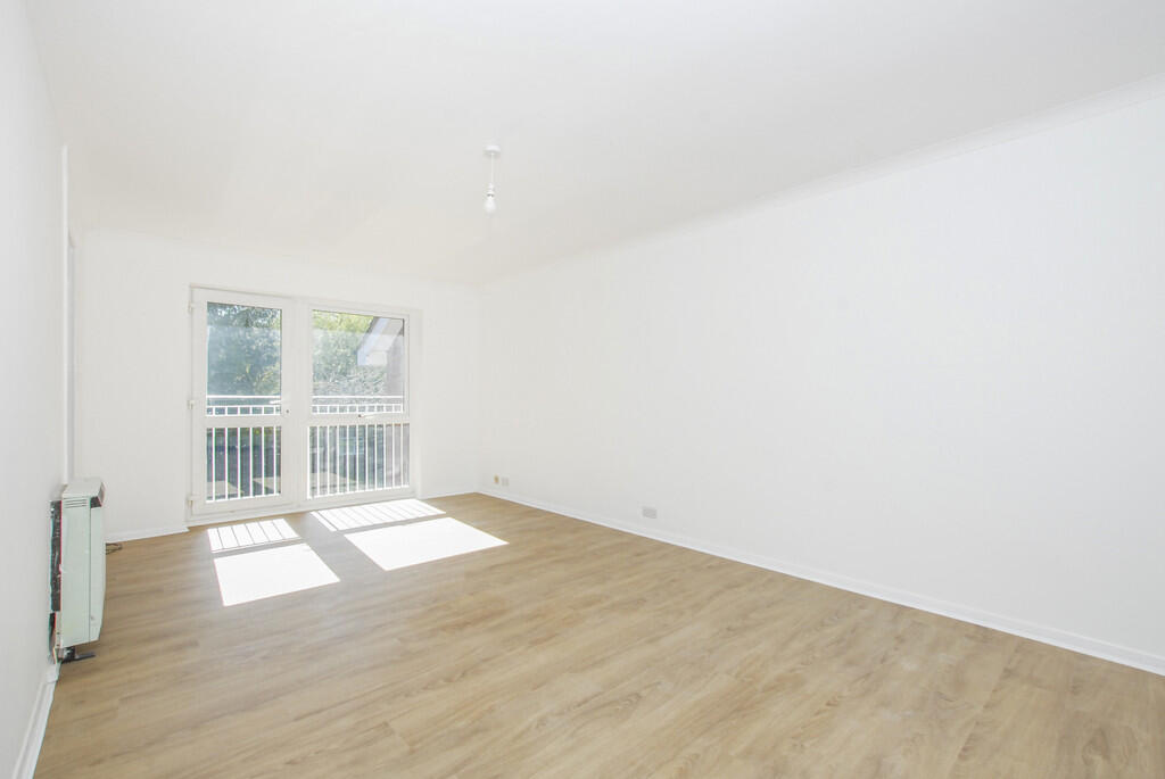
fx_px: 486
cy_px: 390
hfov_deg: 100.3
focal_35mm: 15
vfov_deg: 77.5
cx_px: 582
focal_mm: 10
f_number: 9
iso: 400
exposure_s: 1/100
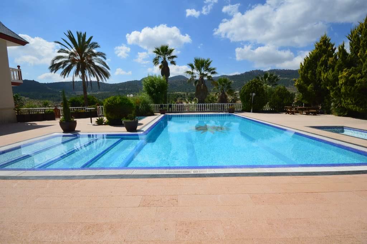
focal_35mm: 15
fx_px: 153
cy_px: 122
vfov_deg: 77.2
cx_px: 184
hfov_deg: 100.4
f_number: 11
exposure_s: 1/500
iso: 250
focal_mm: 10
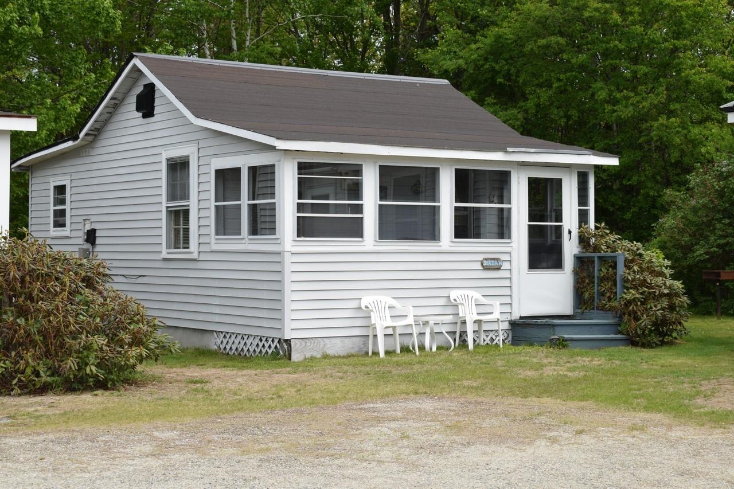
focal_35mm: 68
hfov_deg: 29.9
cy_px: 244
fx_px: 1376
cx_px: 367
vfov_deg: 20.2
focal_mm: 45
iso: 100
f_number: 9
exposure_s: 1/200
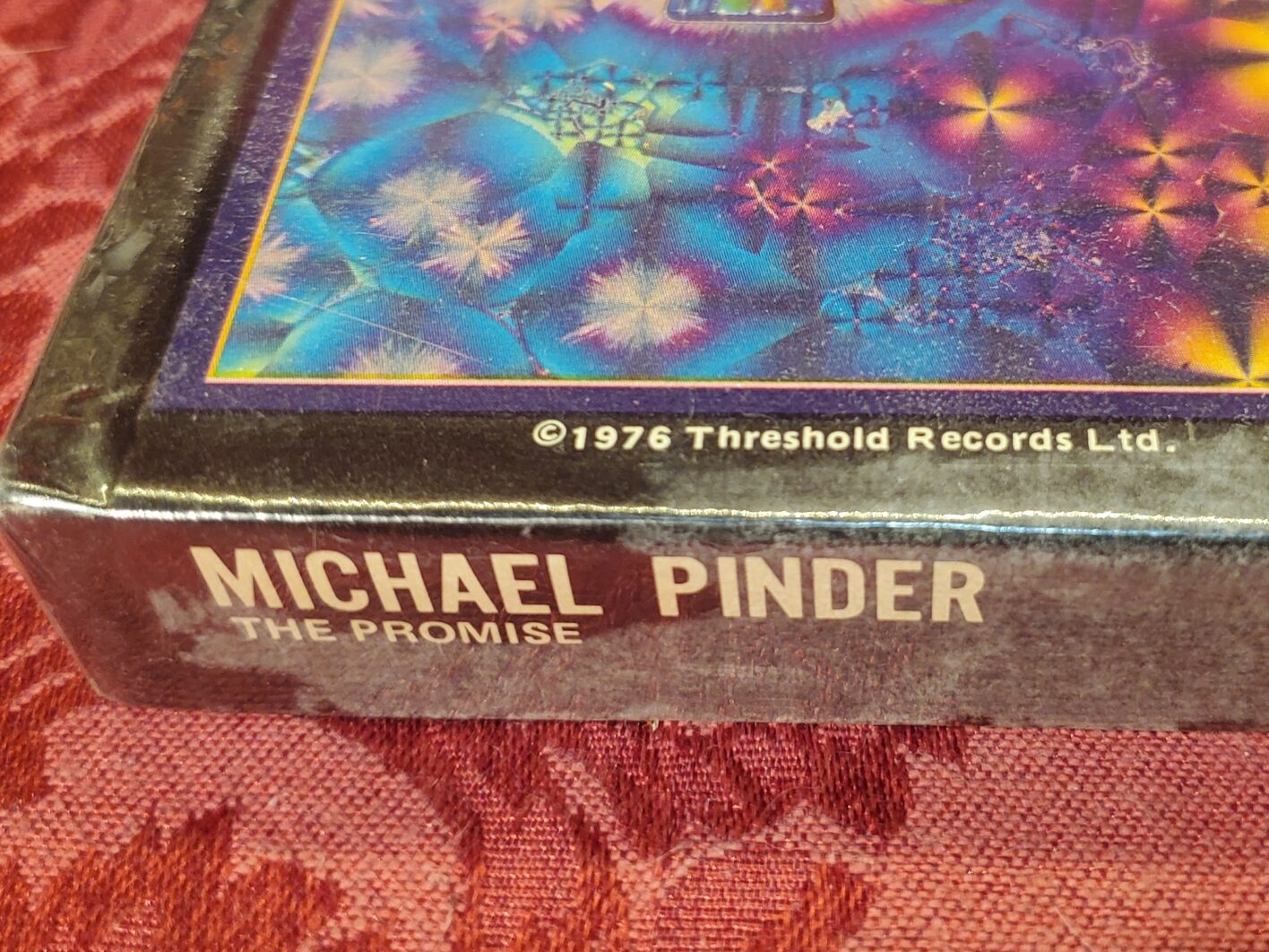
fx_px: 1723
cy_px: 286
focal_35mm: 47
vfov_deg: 30.6
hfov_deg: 40.1
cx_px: 817
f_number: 1.5
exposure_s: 1/120
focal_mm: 4.3
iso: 160
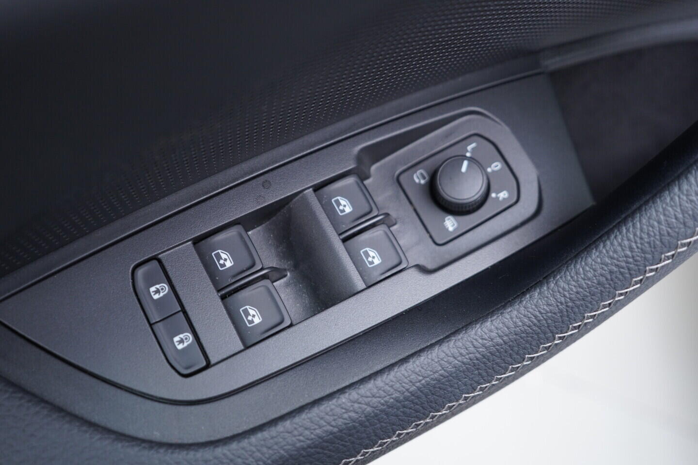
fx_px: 698
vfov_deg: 36.9
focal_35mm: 36
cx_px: 349
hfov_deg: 53.1
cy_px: 232
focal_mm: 24
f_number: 2.8
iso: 400
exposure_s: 1/40
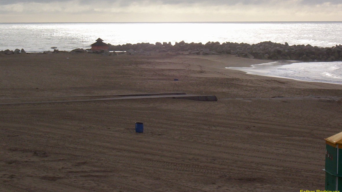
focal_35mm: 136
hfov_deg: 15.8
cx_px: 171
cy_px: 67
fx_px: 1233
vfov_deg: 8.9
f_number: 8.71
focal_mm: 16.3
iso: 100
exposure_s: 1/303
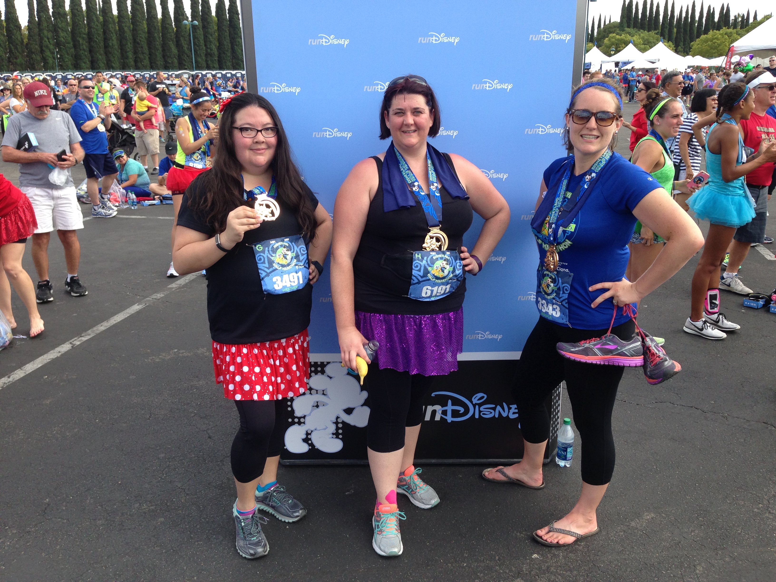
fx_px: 740
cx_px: 388
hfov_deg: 55.4
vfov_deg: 42.9
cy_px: 291
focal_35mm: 33
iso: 50
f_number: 2.4
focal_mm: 4.12
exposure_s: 1/488
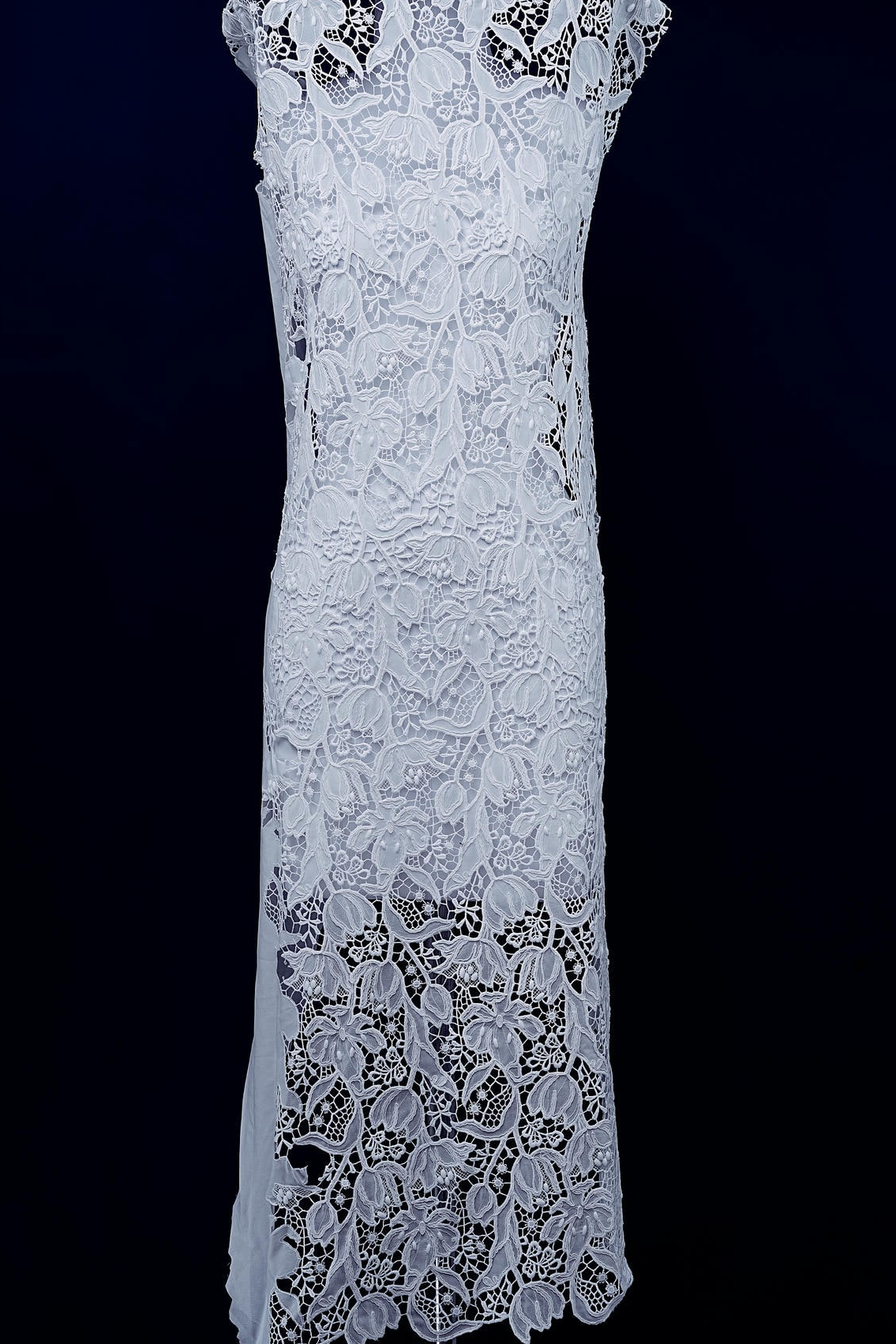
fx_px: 1942
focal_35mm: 52
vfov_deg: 38.2
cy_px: 665
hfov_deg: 26.0
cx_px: 446
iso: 100
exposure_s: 1/125
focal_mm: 51
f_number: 11
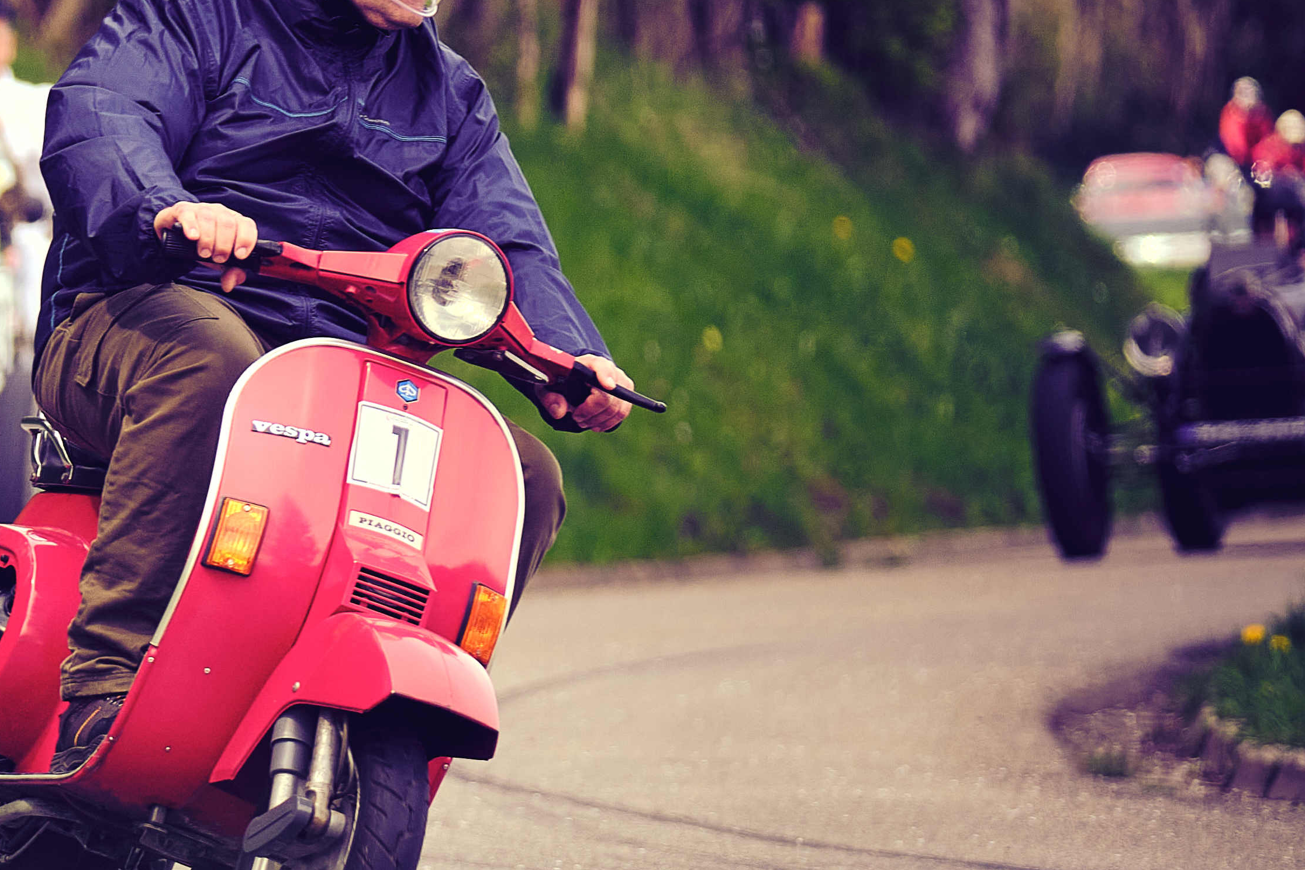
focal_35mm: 587
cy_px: 455
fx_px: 21277
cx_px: -402
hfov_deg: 3.5
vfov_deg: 2.3
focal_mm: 140
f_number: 2.8
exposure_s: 1/1000
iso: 250
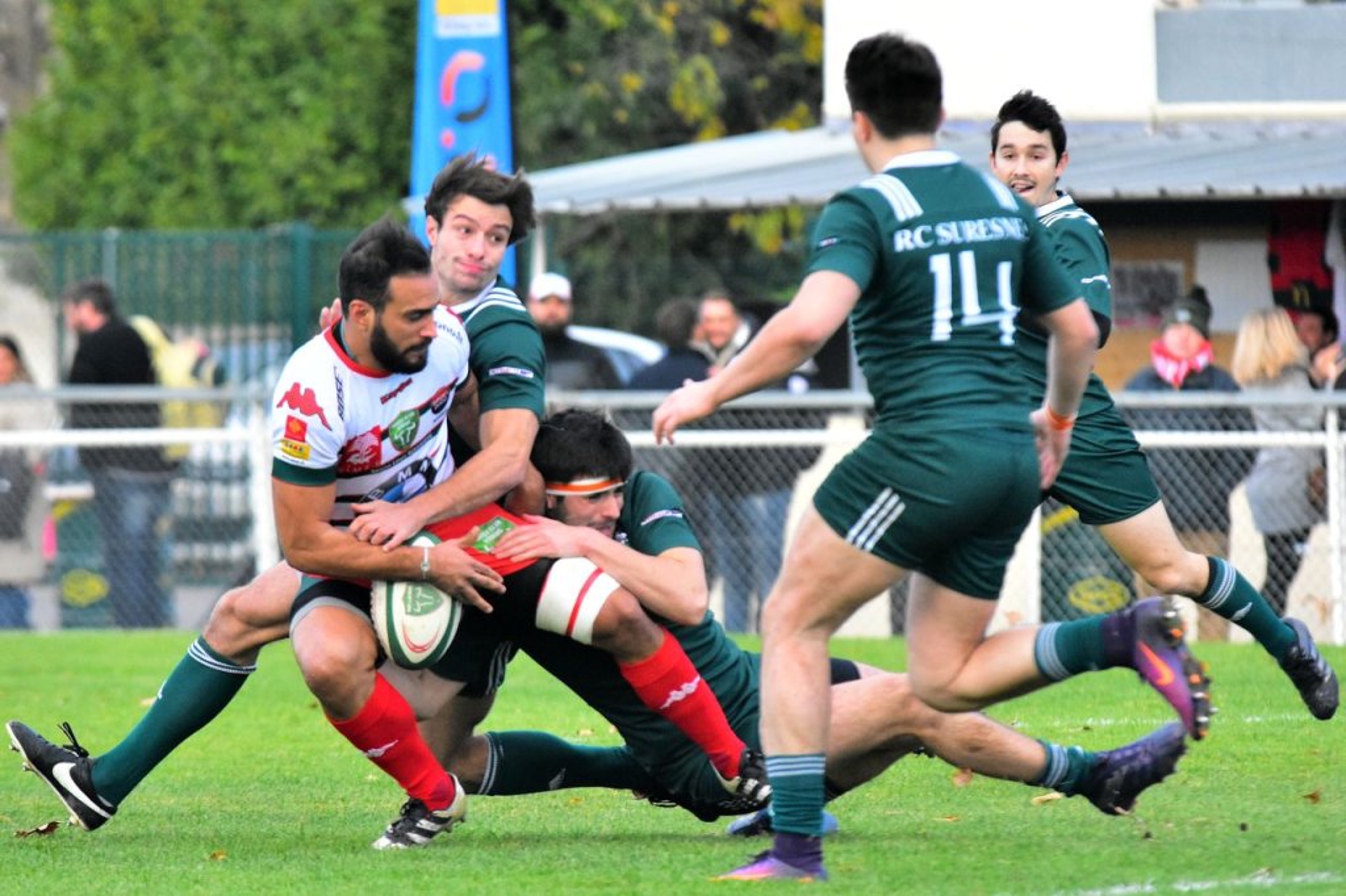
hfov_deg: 4.6
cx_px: 673
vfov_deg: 3.1
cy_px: 448
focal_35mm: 450
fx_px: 16819
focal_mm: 300
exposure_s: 1/1600
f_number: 7.1
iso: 2500
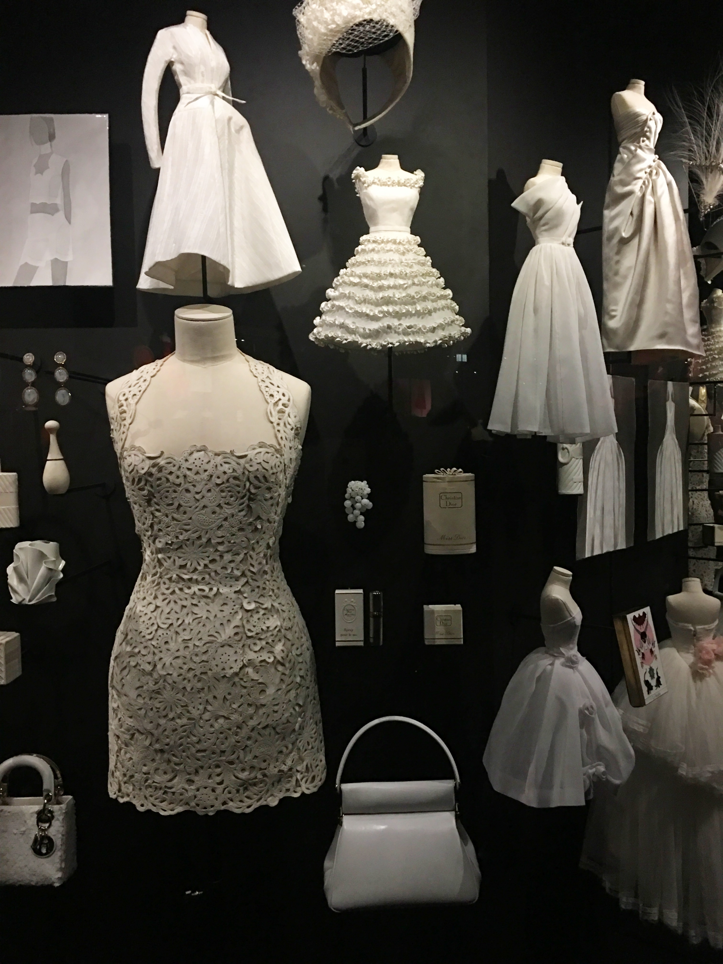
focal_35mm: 29
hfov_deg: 48.2
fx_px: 808
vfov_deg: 61.7
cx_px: 362
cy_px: 482
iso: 100
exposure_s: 1/4
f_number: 2.2
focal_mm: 4.15
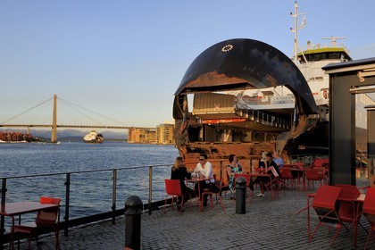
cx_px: 188
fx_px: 396
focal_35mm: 38
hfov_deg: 50.7
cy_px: 125
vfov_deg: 35.1
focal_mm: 38
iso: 200
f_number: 16
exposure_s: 1/80
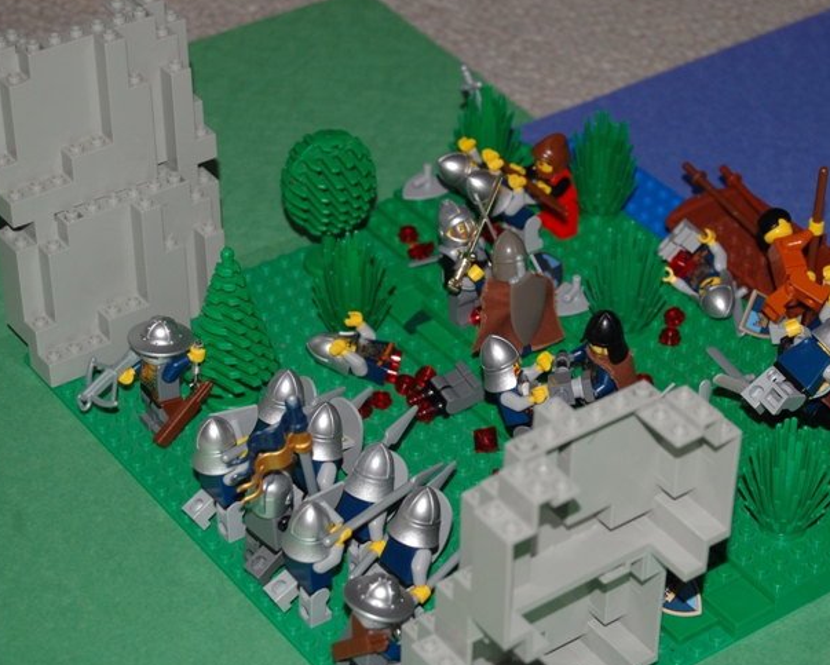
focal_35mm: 97
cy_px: 335
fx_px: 2384
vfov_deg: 15.9
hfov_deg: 19.7
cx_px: 511
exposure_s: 1/60
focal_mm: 52
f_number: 5.6
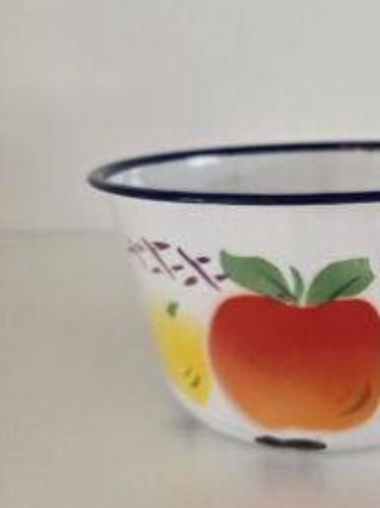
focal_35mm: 39
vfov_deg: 47.6
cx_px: 320
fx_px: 571
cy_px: 201
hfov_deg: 35.2
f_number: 1.7
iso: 500
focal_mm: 6.3
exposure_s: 1/120
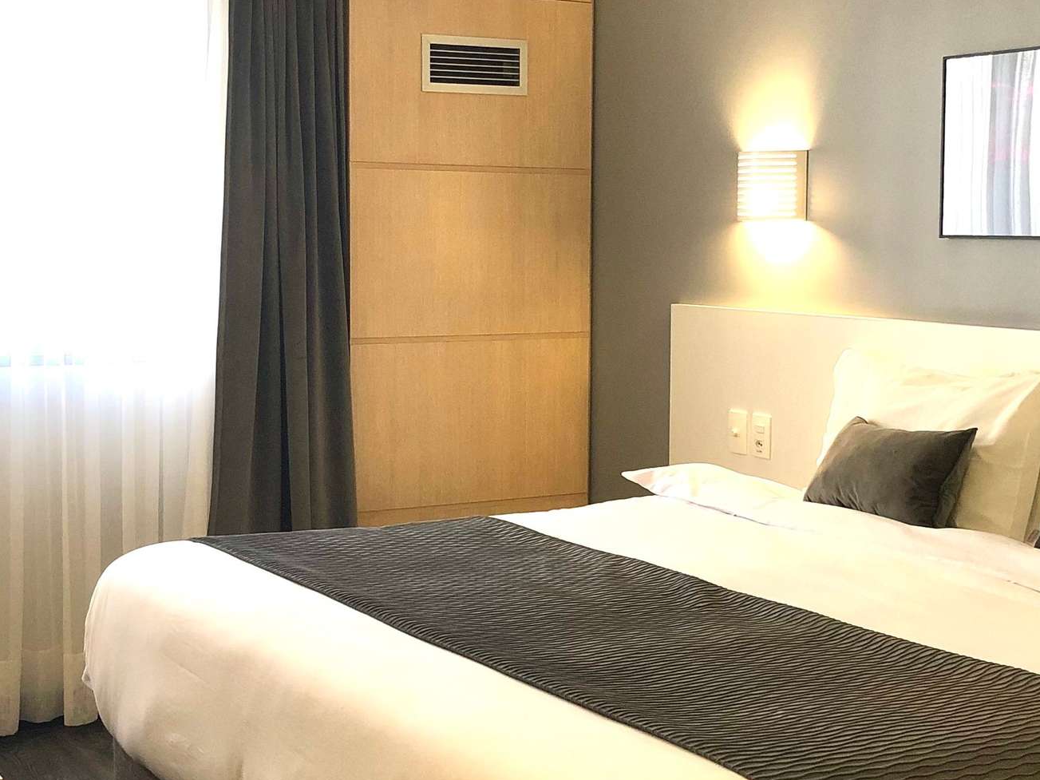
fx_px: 1322
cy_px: 420
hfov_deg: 42.8
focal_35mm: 44
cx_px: 599
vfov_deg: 32.9
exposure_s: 1/17
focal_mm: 3.99
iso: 40
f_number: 1.8
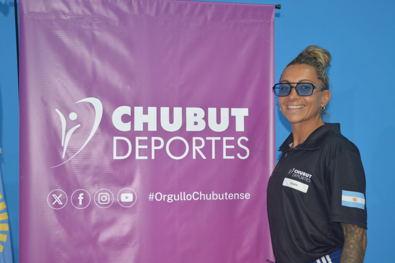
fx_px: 724
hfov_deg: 30.5
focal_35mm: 66
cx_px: 198
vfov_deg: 20.6
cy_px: 132
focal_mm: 44
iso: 1250
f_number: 5.3
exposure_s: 1/60
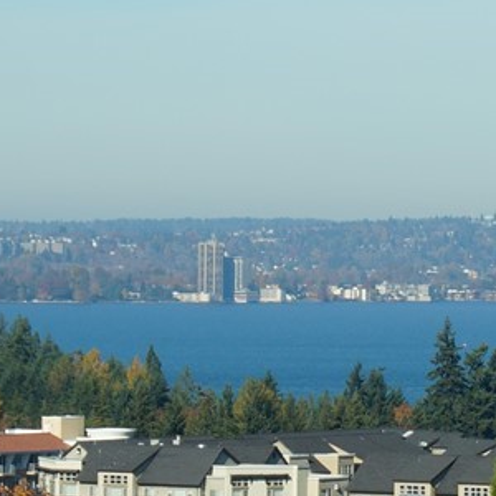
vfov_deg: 10.8
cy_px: 141
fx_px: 2619
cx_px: 448
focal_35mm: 162
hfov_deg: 10.8
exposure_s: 1/100
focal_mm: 35
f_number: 9
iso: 100
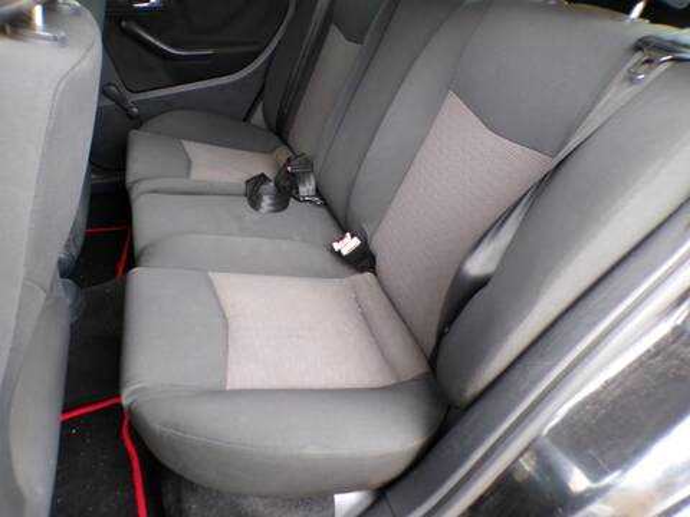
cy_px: 258
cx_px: 345
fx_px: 478
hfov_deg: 71.6
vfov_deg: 56.8
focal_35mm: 24
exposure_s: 1/17
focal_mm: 4.3
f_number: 3
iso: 202
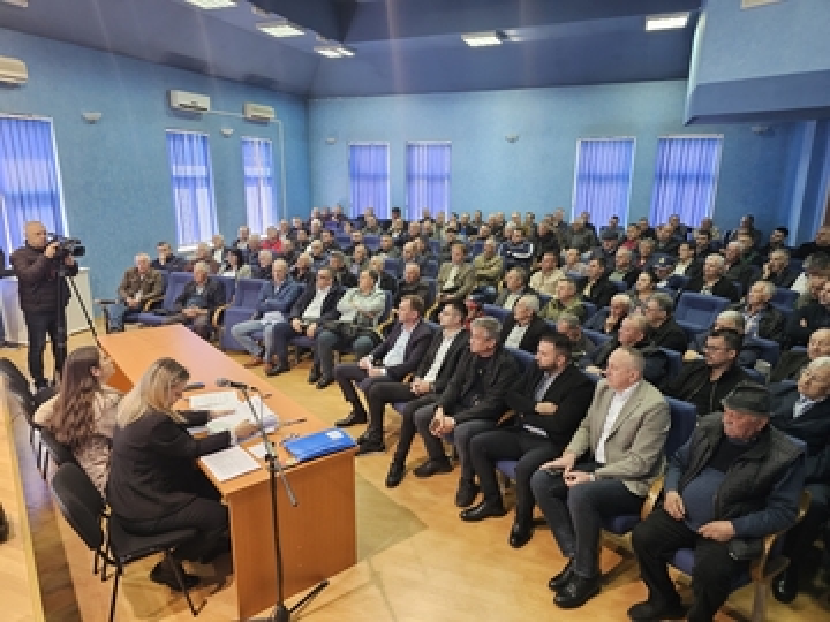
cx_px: 415
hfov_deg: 73.9
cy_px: 311
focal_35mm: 23
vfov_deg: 58.9
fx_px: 551
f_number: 1.7
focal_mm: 6.3
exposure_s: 1/100
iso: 800
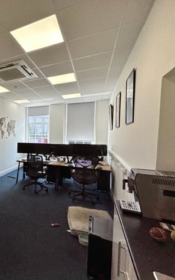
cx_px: 1
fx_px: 153
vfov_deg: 85.1
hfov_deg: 49.2
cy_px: 141
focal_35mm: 20
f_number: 2.2
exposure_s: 1/174
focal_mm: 2.22
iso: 40
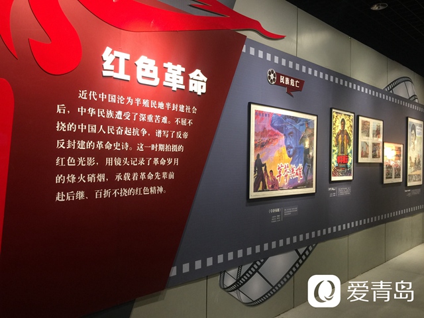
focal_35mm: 29
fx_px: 355
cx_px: 212
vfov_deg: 48.2
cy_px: 159
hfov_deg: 61.7
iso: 50
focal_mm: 4.15
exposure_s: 1/17
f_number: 2.2
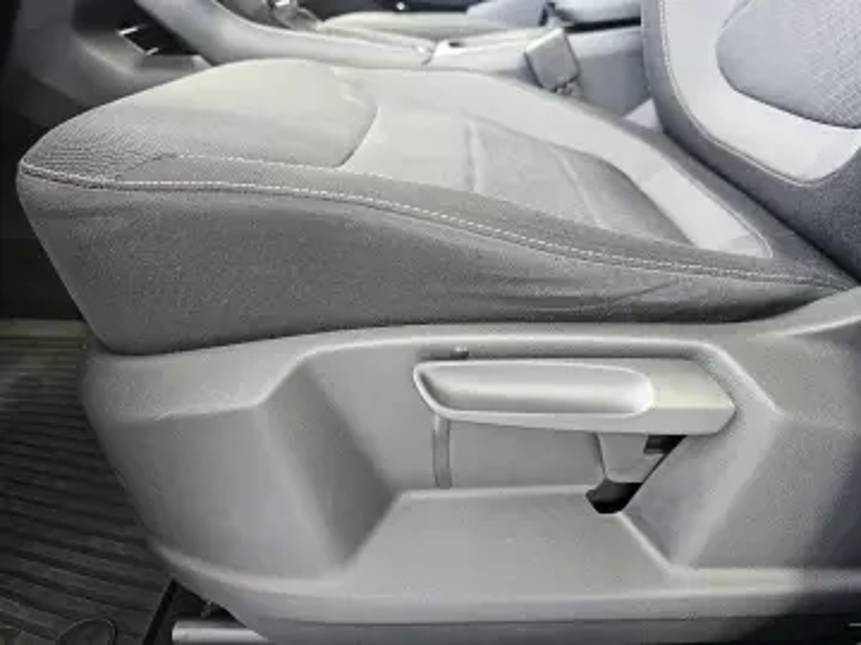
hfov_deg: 73.9
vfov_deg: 58.9
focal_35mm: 23
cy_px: 322
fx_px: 572
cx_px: 430
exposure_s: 1/100
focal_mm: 6.3
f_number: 1.7
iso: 1000
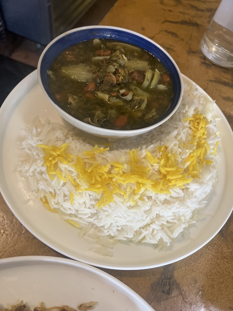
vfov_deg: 67.3
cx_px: 116
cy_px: 156
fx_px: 233
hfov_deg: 53.1
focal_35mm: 26
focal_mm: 5.1
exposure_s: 1/60
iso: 200
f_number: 1.6
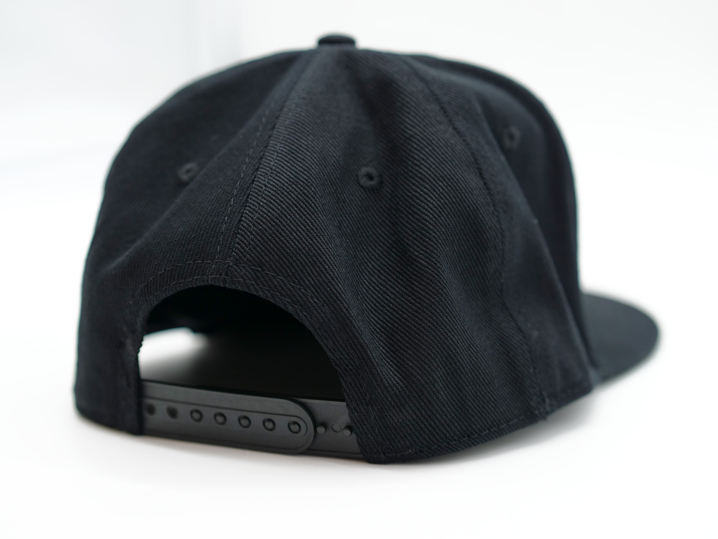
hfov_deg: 22.8
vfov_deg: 17.2
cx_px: 359
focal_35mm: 86
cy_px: 270
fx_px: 1784
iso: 200
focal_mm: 43
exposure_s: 1/400
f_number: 2
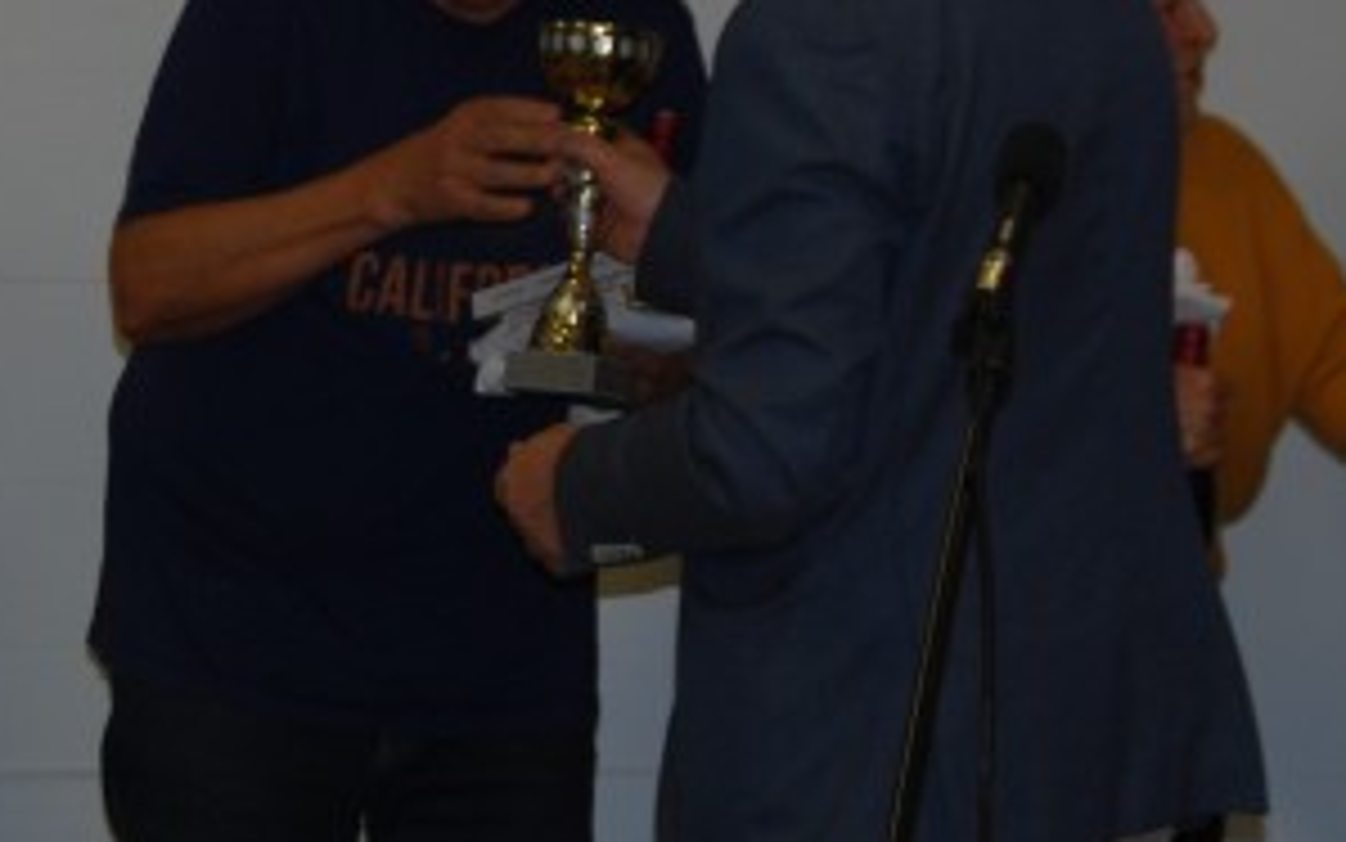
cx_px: 329
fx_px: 5890
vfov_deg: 8.2
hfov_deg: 13.0
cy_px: 266
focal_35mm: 161
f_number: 4.2
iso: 200
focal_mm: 35
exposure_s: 1/60
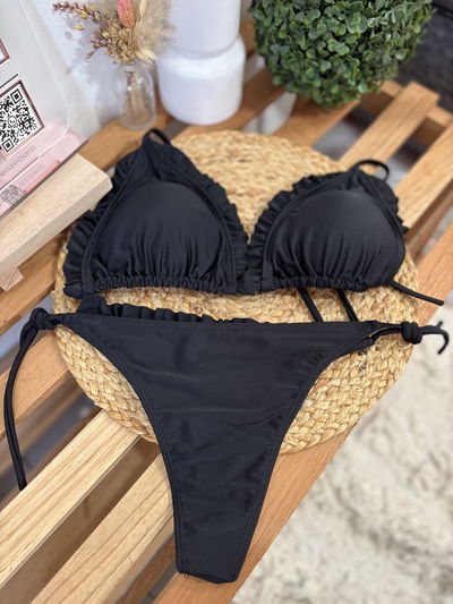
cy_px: 302
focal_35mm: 26
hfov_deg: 53.1
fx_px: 453
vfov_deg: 67.3
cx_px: 226
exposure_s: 1/60
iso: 160
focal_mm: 5.96
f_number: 1.6
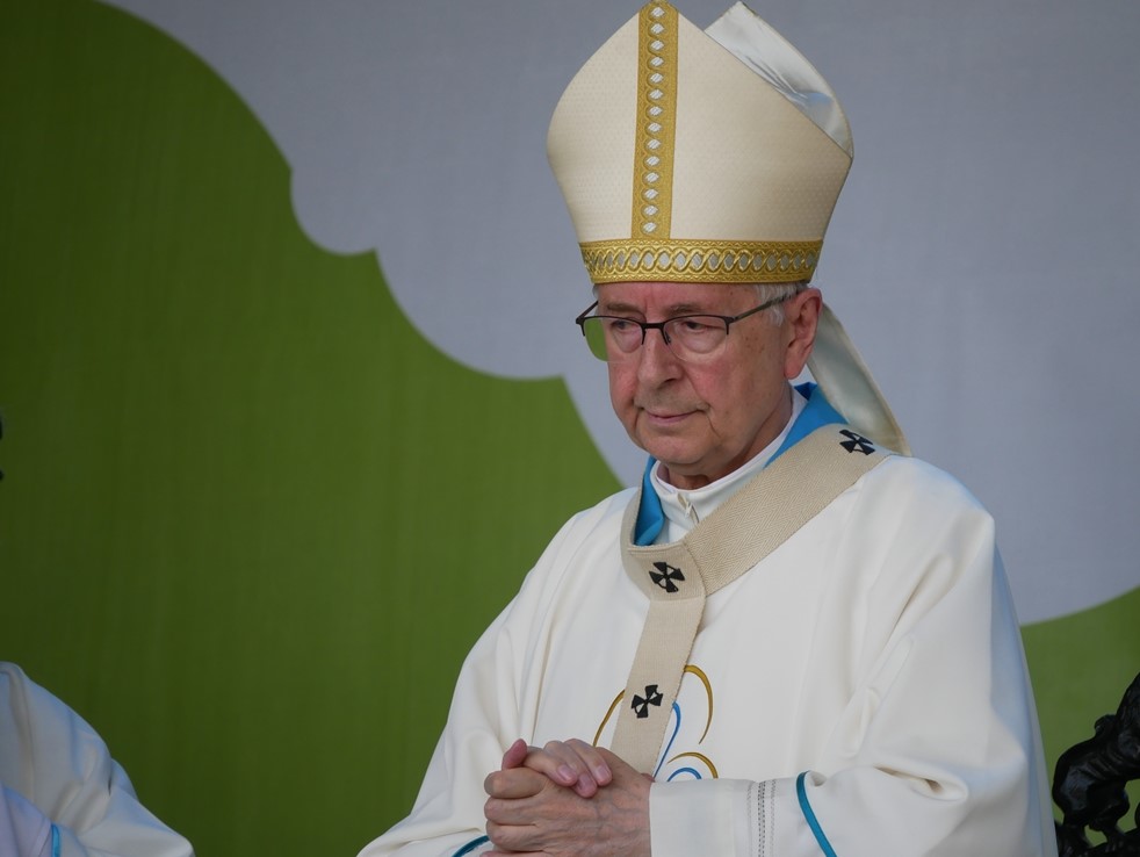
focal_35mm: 300
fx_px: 9887
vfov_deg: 5.0
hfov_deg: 6.6
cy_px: 428
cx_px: 570
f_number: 5.6
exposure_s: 1/200
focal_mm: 150
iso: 200
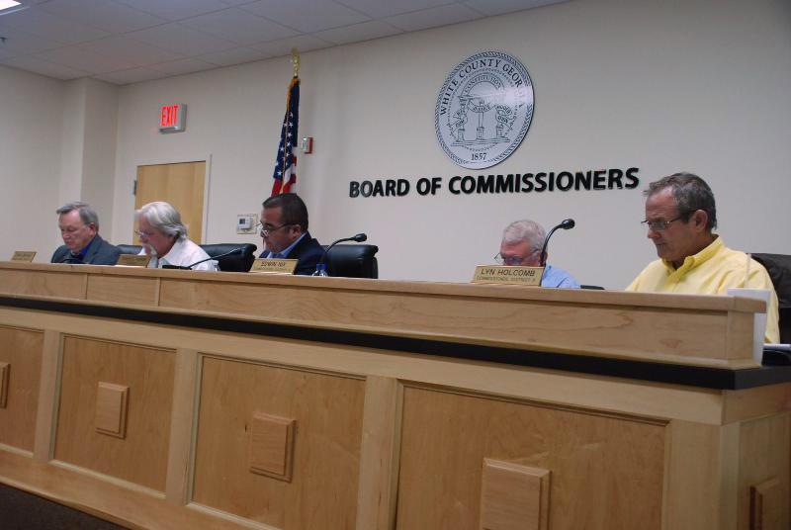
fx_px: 858
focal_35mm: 39
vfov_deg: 34.3
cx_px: 396
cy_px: 265
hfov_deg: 49.5
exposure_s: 1/60
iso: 640
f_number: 4.5
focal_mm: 26
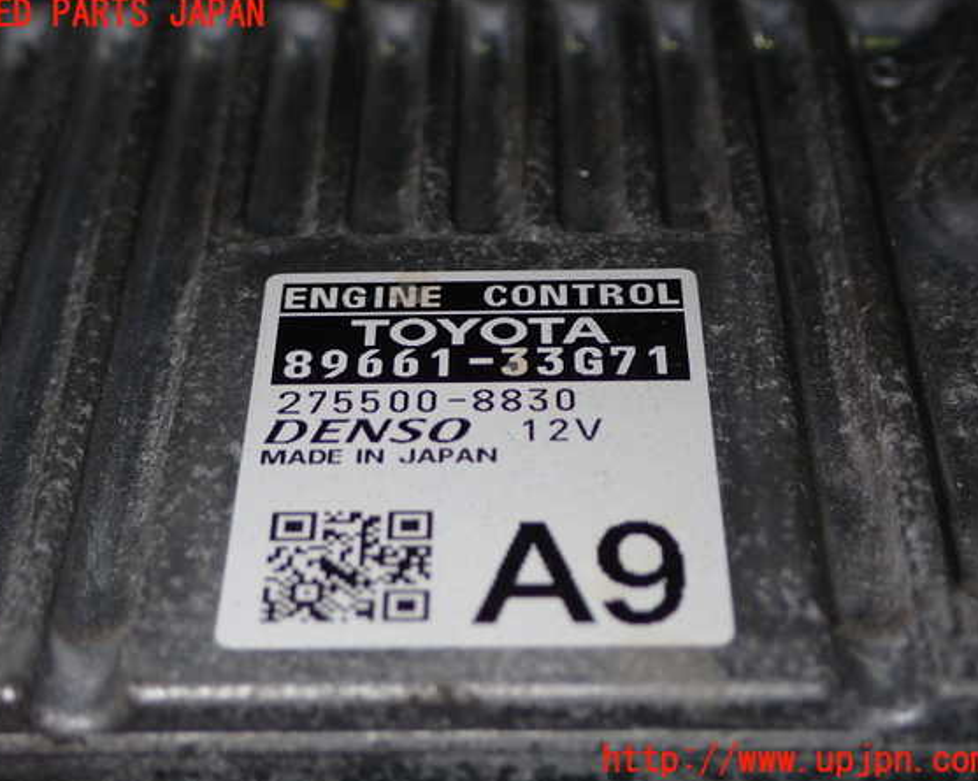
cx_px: 472
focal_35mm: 81
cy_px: 388
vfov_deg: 18.9
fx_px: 2343
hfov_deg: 23.6
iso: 200
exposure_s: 1/80
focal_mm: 13.65
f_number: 13
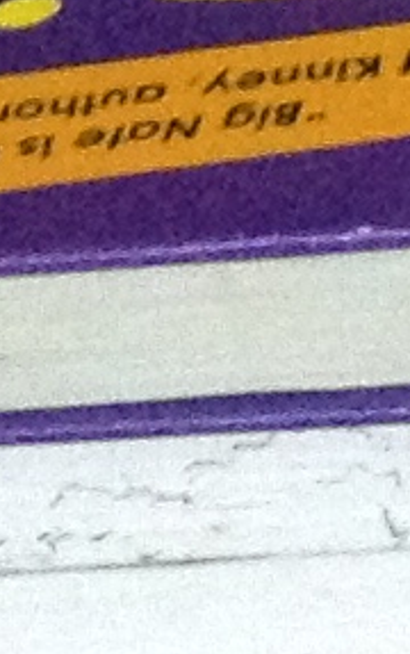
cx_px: 2451
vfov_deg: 6.7
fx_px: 5618
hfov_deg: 3.6
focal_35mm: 315
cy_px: 536
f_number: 2.4
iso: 200
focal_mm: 3.3
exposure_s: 1/17
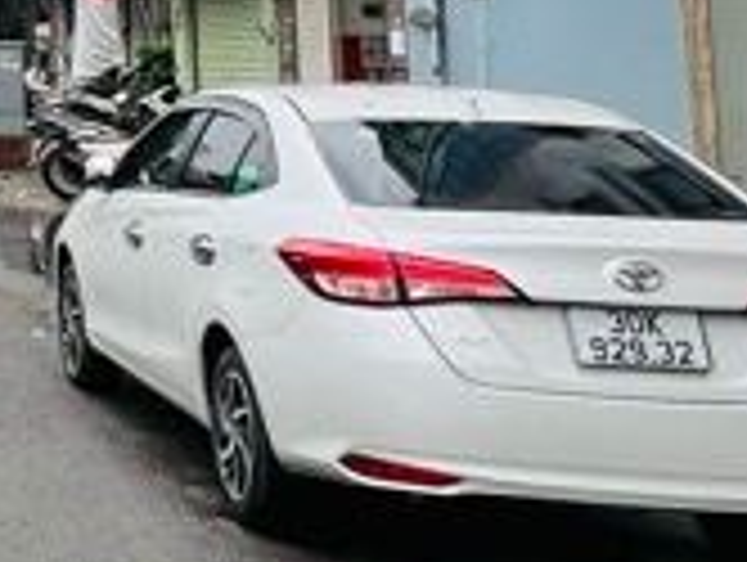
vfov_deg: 17.4
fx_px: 1729
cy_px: -162
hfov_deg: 17.6
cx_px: -729
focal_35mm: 80
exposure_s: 1/641
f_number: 1.8
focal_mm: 1.57
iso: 32
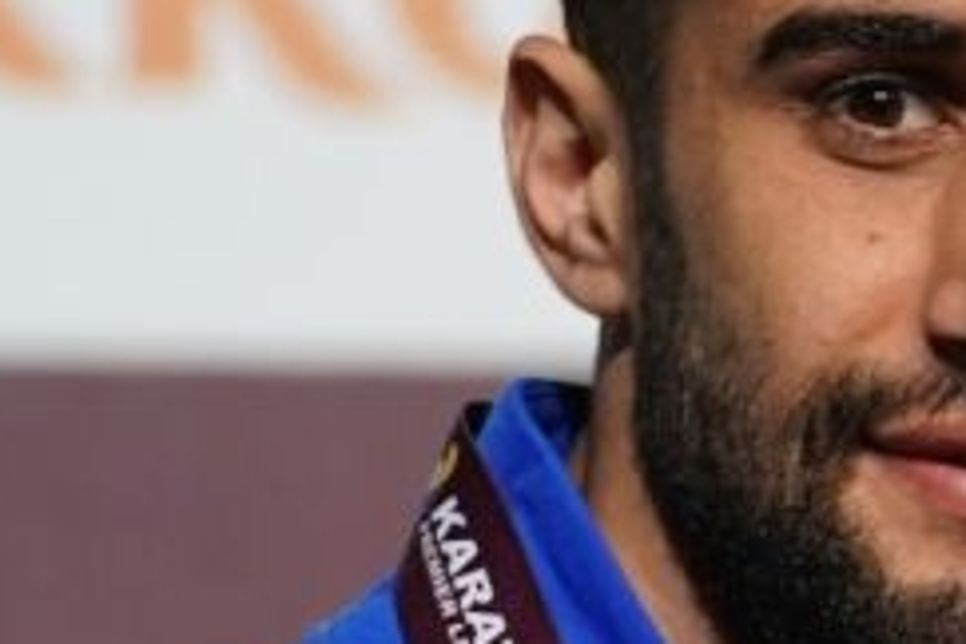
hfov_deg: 1.7
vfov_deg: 1.1
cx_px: 1908
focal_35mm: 1221
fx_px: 32761
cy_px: 1364
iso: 1000
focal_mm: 165
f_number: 2.8
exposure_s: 1/250
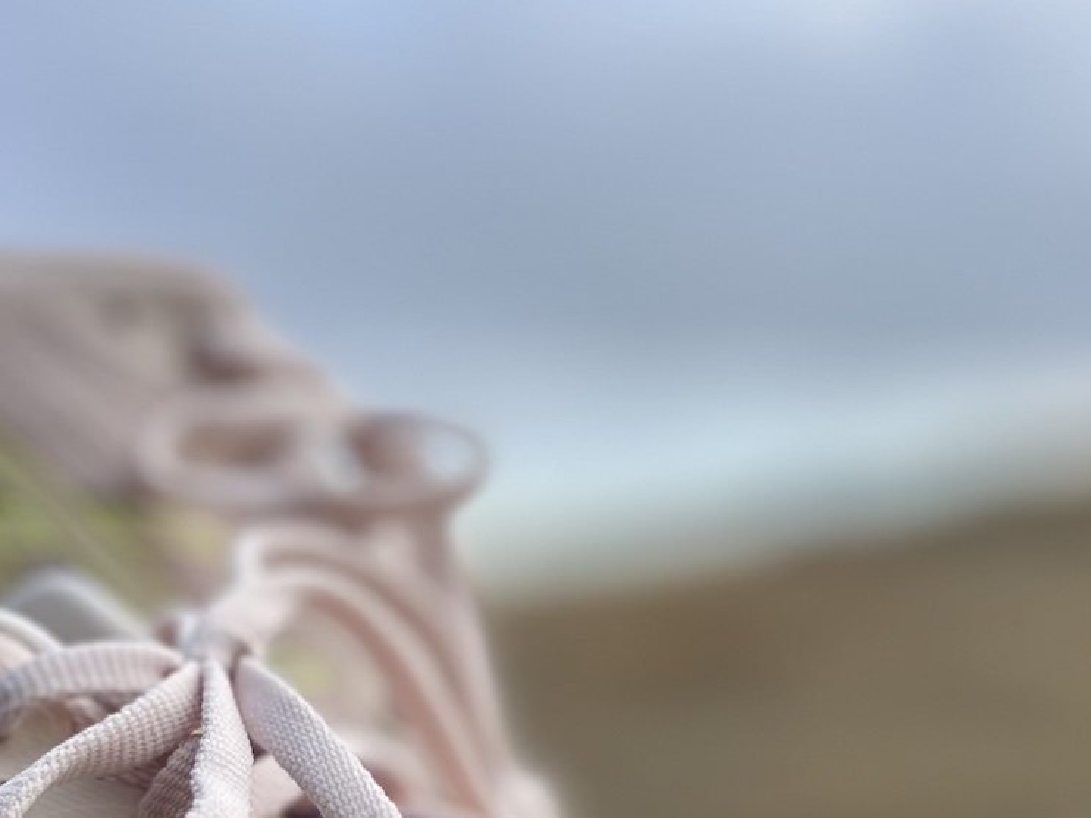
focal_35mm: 70
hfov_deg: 27.7
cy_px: 843
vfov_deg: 20.3
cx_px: 399
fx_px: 2206
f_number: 1.5
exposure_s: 1/1838
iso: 50
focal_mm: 5.7
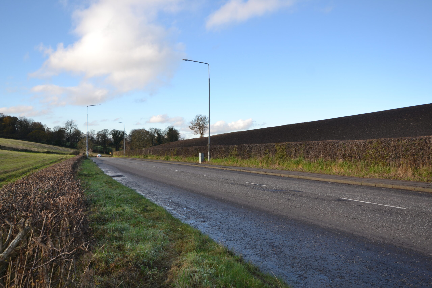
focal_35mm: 30
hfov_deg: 61.9
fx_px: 360
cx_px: 216
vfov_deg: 43.6
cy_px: 144
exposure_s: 1/200
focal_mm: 20
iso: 100
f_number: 6.3
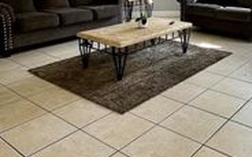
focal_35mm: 43
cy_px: -7
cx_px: 164
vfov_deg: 27.8
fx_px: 295
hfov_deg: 45.6
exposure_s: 1/134
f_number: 2.2
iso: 40
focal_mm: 2.22
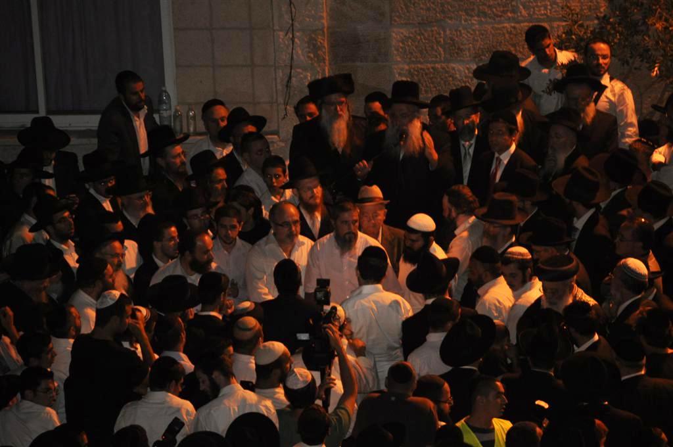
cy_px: 224
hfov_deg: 6.9
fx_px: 5601
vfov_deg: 4.6
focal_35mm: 300
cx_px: 336
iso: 800
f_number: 5.6
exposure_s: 1/60
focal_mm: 200
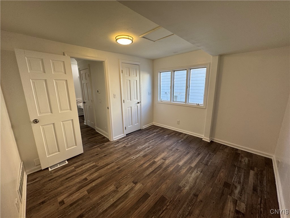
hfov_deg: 102.1
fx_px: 117
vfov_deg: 85.7
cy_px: 109
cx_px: 145
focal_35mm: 14
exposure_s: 1/120
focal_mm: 2.22
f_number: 2.2
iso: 100
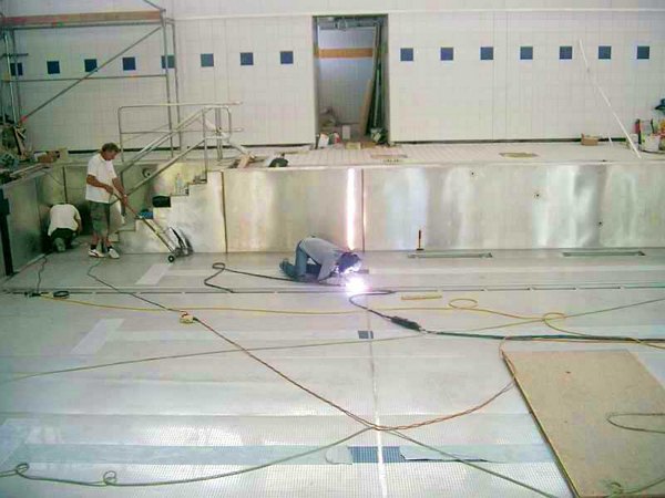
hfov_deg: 50.1
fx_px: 711
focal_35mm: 37
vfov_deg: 38.7
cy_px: 249
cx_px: 332
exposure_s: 1/80
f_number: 2.6
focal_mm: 7.6
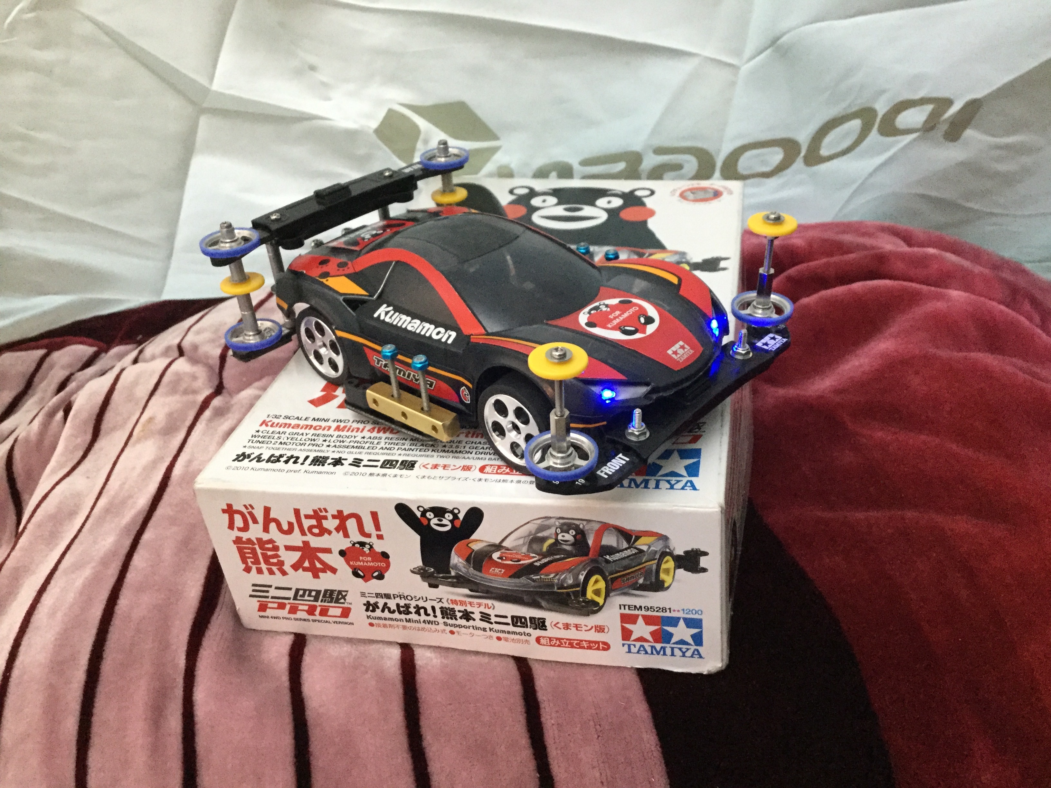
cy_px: 394
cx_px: 526
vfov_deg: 45.4
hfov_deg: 58.4
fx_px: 941
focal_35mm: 31
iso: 200
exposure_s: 1/15
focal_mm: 3.3
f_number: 2.4
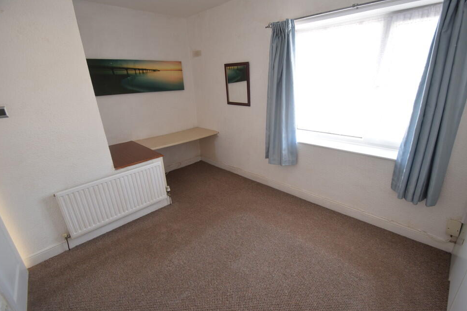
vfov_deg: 73.7
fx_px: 208
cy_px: 156
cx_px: 244
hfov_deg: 96.7
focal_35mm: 16
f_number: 4
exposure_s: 1/60
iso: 500
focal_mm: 10
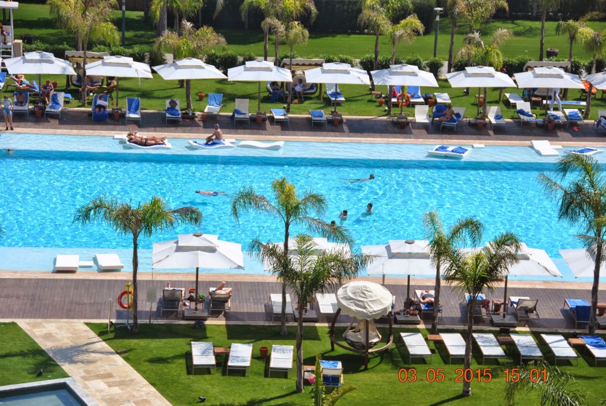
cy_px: 203
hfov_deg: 17.0
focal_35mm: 120
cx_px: 303
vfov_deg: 11.5
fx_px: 2023
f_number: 6.3
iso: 100
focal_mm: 80
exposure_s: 1/640
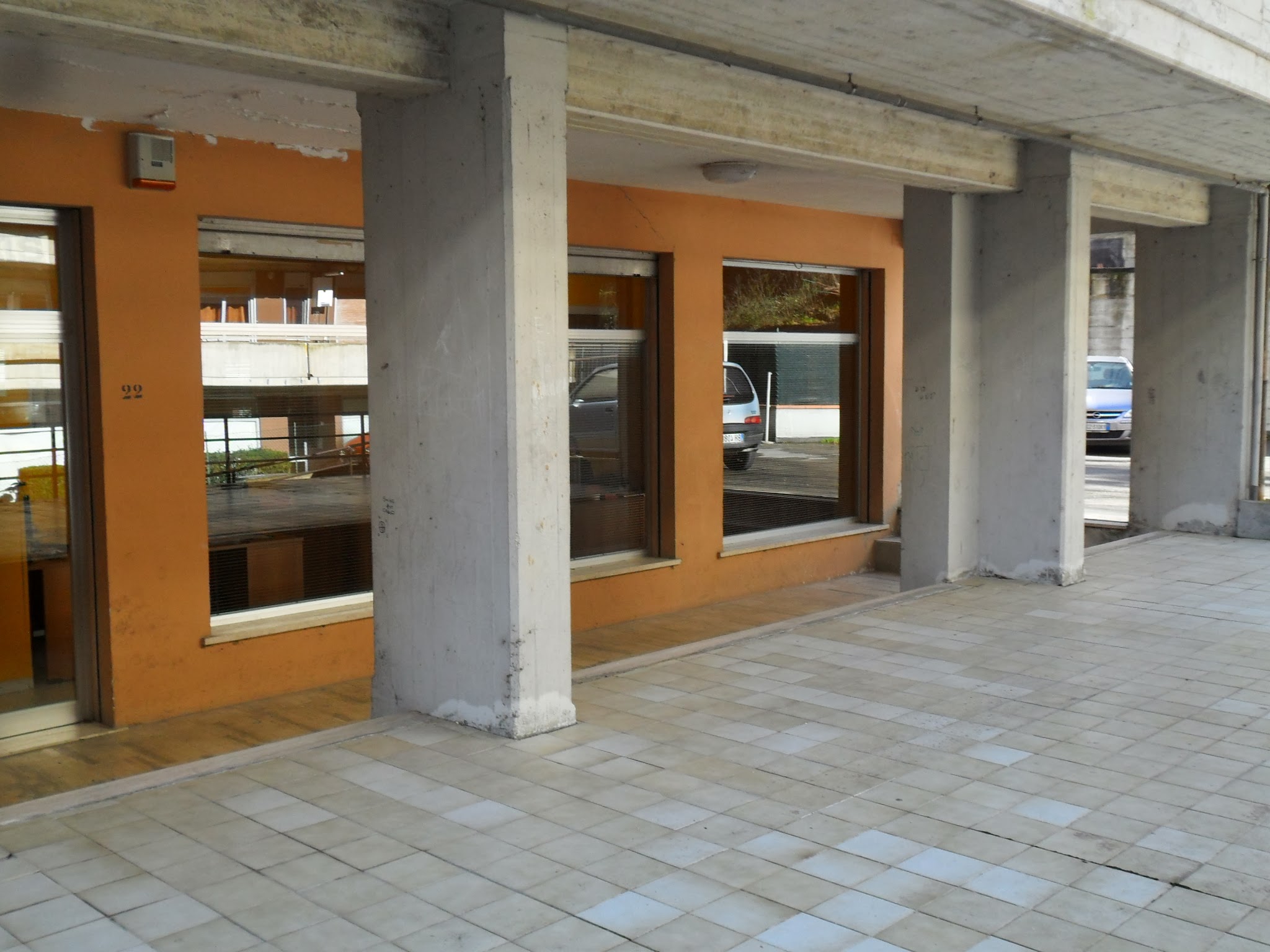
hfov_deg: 50.1
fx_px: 1357
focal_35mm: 37
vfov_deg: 38.7
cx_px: 635
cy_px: 476
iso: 100
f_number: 4
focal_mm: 6.6
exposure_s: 1/90
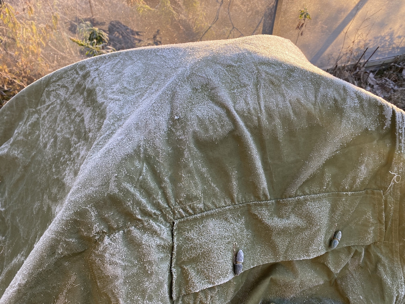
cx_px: 202
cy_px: 152
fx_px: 304
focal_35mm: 26
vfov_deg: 53.1
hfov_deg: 67.3
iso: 32
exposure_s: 1/122
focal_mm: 4.25
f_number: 1.8
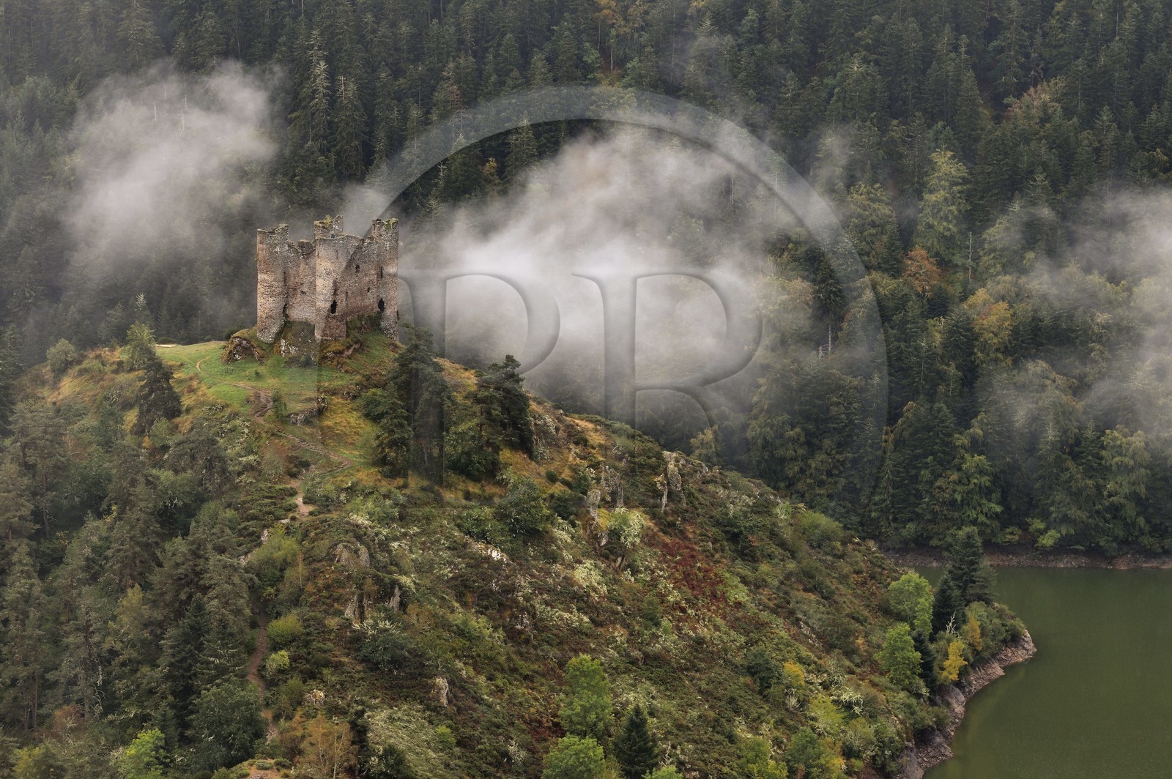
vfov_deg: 11.8
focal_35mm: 116
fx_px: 3773
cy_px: 390
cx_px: 586
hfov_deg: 17.7
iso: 800
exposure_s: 1/200
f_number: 7.1
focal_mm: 116
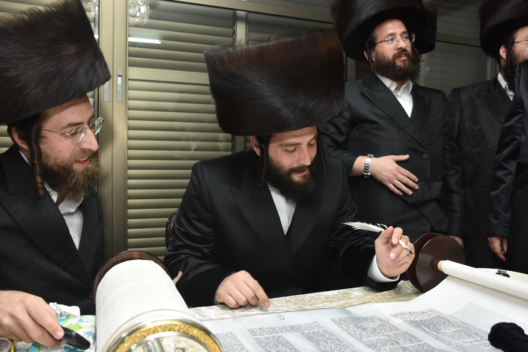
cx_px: 264
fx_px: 484
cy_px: 176
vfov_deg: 40.0
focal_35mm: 33
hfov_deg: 57.2
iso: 1000
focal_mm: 22
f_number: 5.6
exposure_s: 1/100
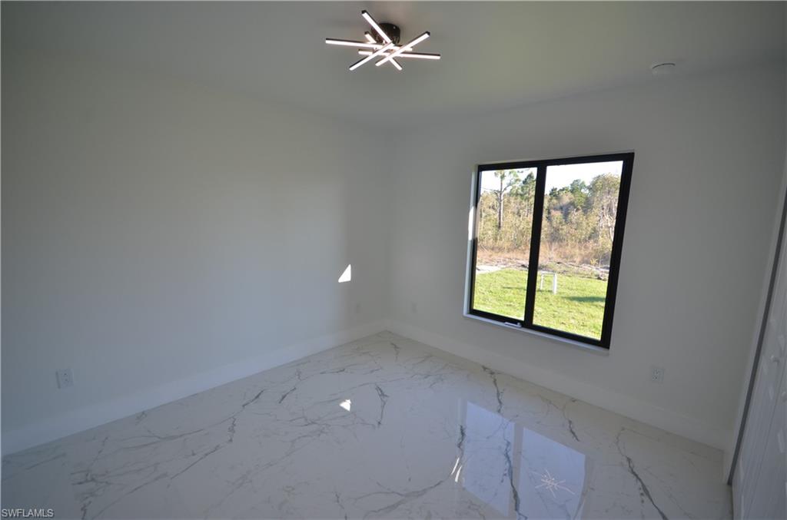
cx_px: 394
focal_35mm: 15
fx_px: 327
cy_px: 260
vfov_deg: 77.0
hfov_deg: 100.5
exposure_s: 1/125
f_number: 5.6
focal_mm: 10
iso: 280
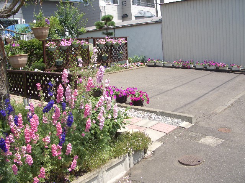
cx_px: 122
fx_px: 248
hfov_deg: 52.6
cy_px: 92
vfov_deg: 40.7
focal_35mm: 35
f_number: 4.3
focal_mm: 5.8
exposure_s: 1/250
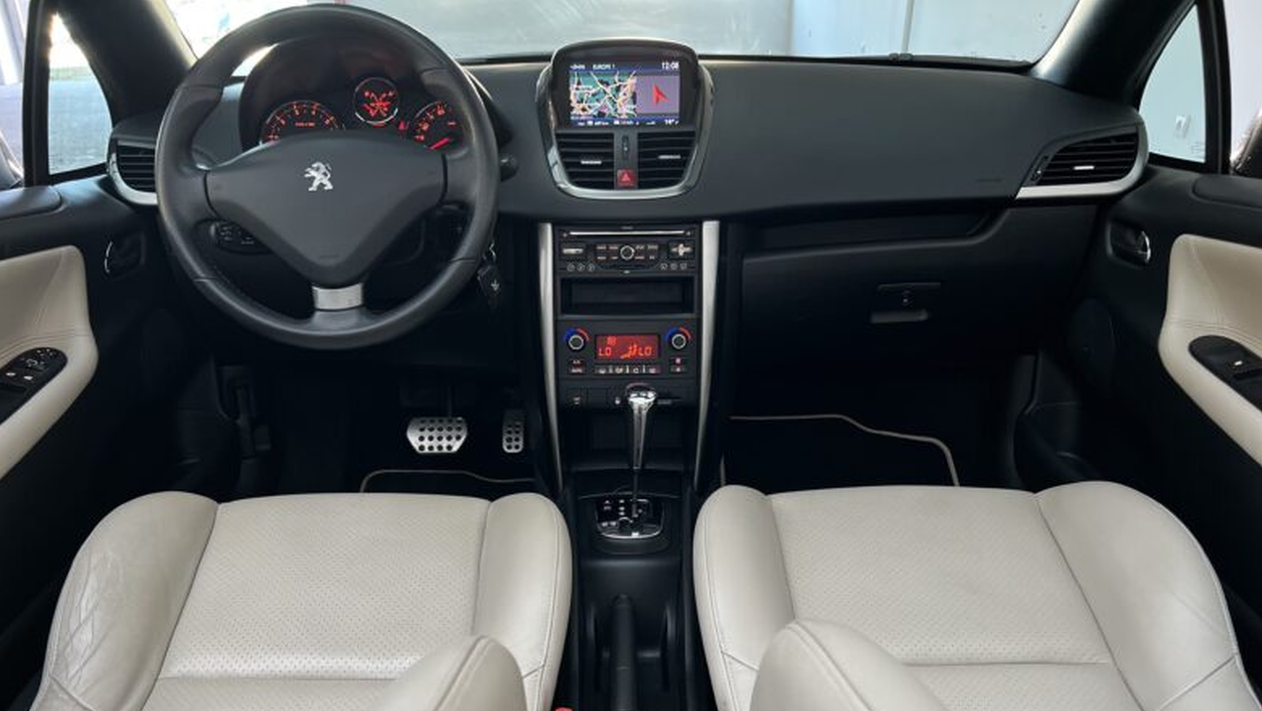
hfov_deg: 66.0
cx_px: 617
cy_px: 483
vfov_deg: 39.7
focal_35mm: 29
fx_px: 971
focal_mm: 5.7
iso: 250
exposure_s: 1/60
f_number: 1.5
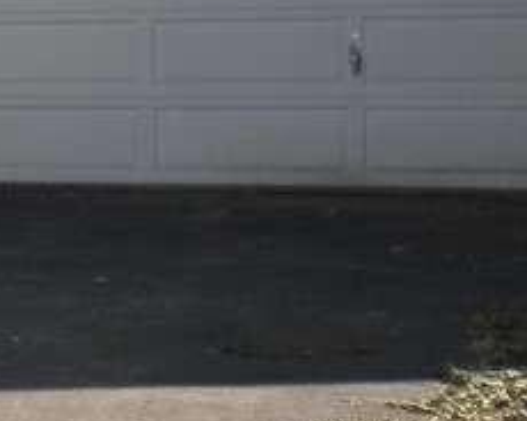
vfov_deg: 10.1
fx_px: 2371
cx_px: -312
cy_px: 71
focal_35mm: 152
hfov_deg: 12.0
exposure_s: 1/402
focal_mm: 6.3
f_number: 4.6
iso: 80
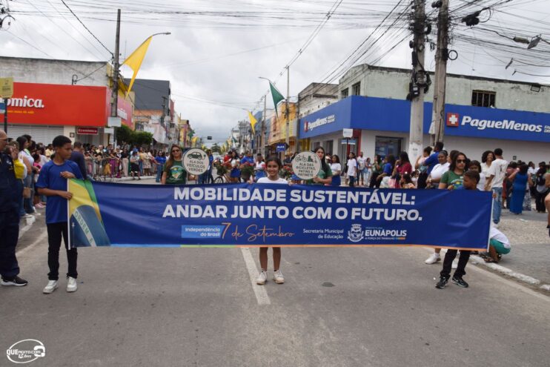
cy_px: 184
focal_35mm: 27
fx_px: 413
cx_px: 275
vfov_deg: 47.9
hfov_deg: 67.4
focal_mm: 18
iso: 100
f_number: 10
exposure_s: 1/200
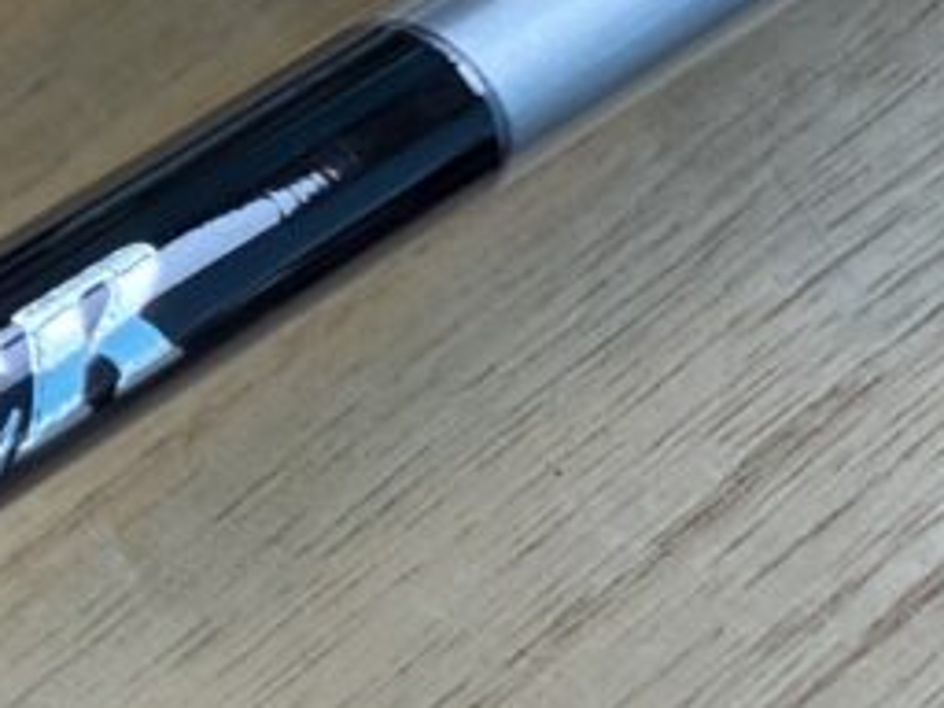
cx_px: -667
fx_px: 2618
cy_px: 33
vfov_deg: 15.2
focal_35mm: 96
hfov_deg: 17.3
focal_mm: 2.22
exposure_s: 1/100
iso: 80
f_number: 2.2
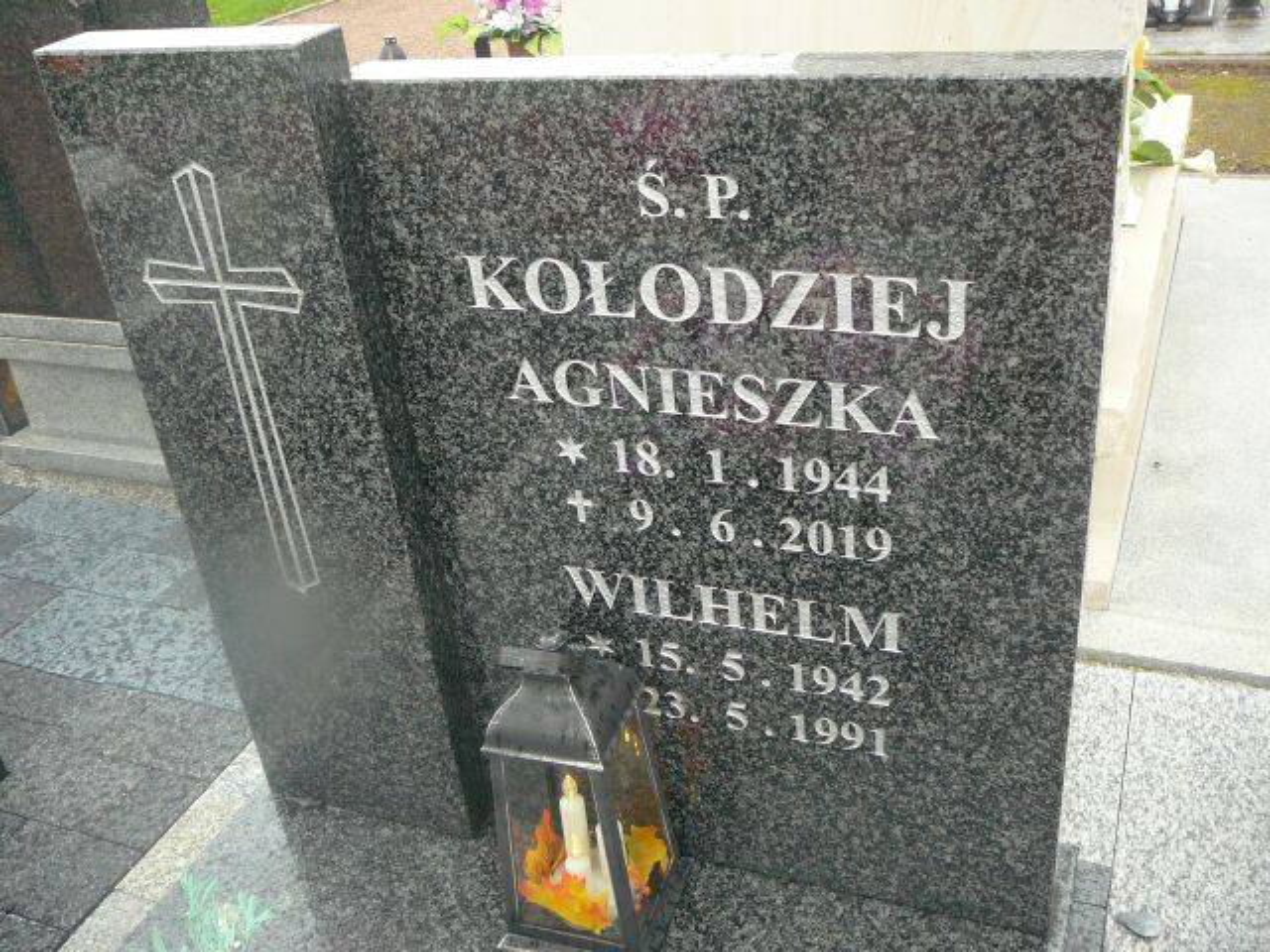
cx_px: 635
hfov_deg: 52.6
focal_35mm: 35
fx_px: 1284
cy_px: 476
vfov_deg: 40.7
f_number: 2.8
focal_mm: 5.2
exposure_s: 1/15
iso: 200
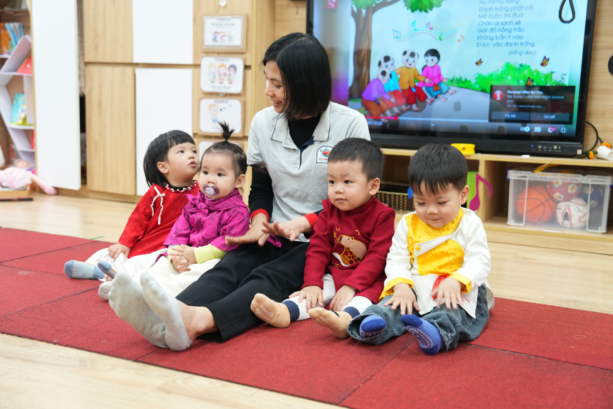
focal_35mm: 45
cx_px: 306
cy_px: 204
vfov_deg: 29.9
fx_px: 766
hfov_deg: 43.6
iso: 800
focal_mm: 45
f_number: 3.2
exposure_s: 1/100
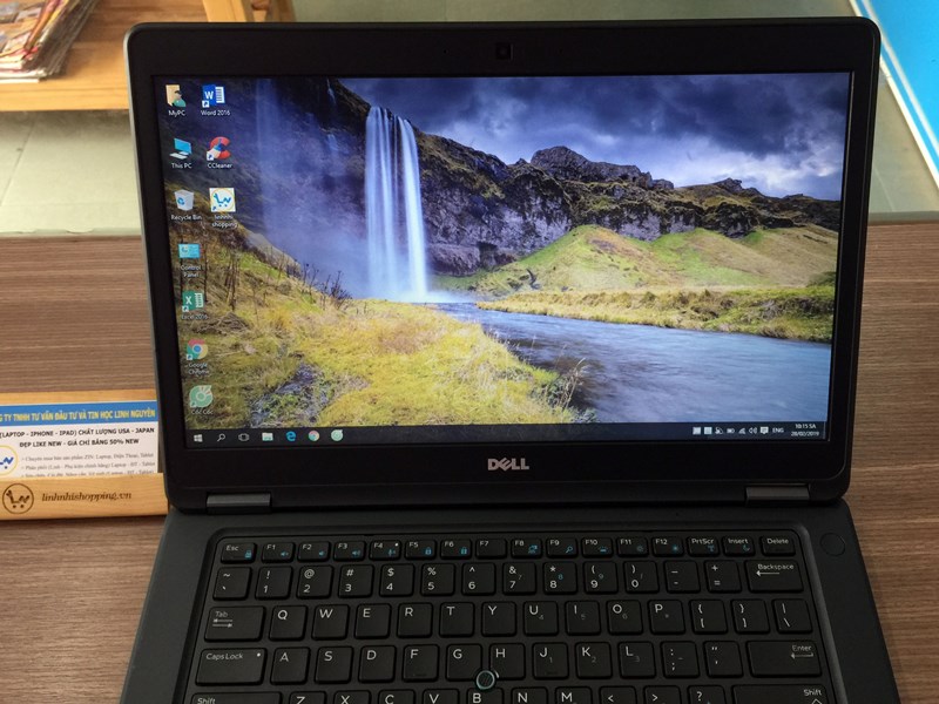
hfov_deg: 61.7
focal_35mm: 29
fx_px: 787
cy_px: 352
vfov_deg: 48.2
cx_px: 470
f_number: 2.2
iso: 64
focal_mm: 4.15
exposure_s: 1/17
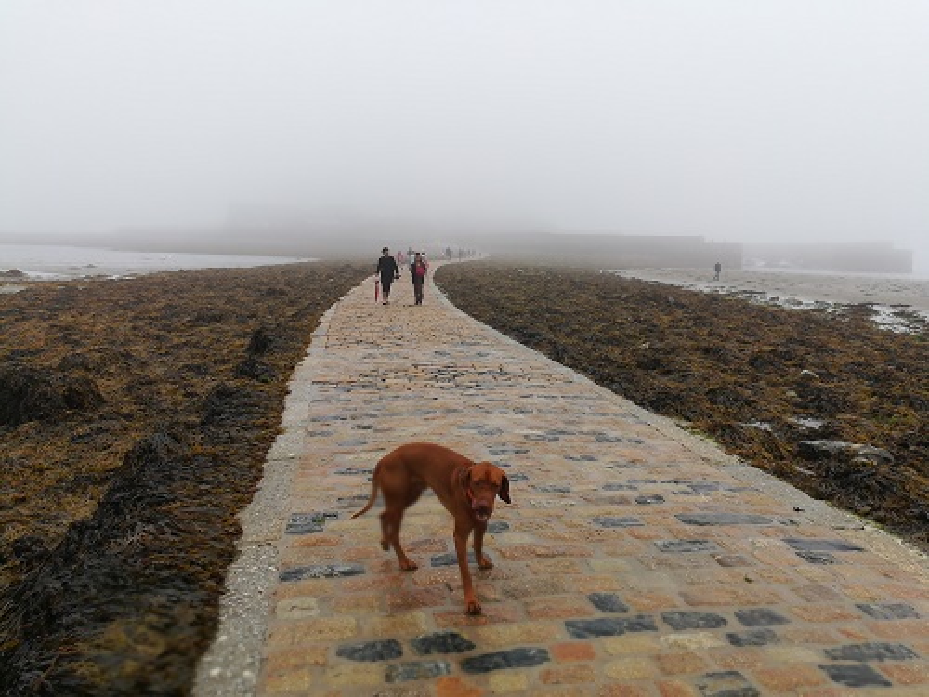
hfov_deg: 67.3
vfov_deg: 53.1
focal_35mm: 26
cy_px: 348
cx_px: 464
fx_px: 698
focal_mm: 3.83
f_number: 4
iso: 50
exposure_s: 1/429
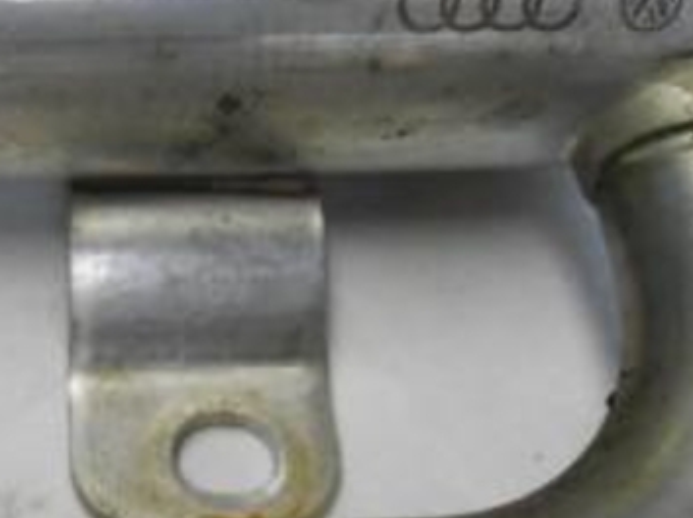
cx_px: 100
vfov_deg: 24.1
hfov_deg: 31.5
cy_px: 59
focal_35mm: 59
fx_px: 1180
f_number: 3.5
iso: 500
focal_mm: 4.6
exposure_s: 1/125
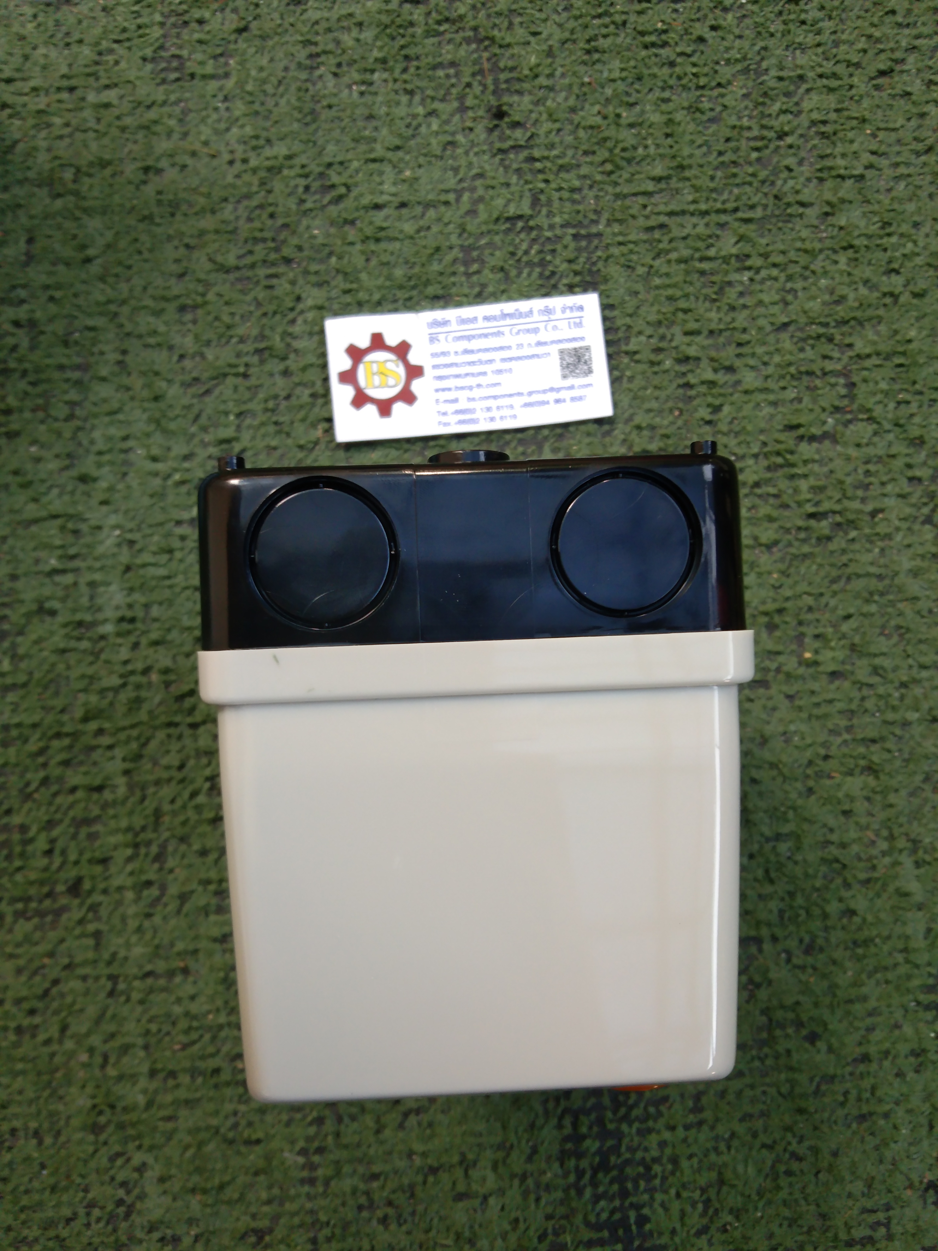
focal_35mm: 30
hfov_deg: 46.8
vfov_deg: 60.0
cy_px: 626
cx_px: 469
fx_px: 1084
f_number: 2.2
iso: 115
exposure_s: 1/50
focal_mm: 3.65
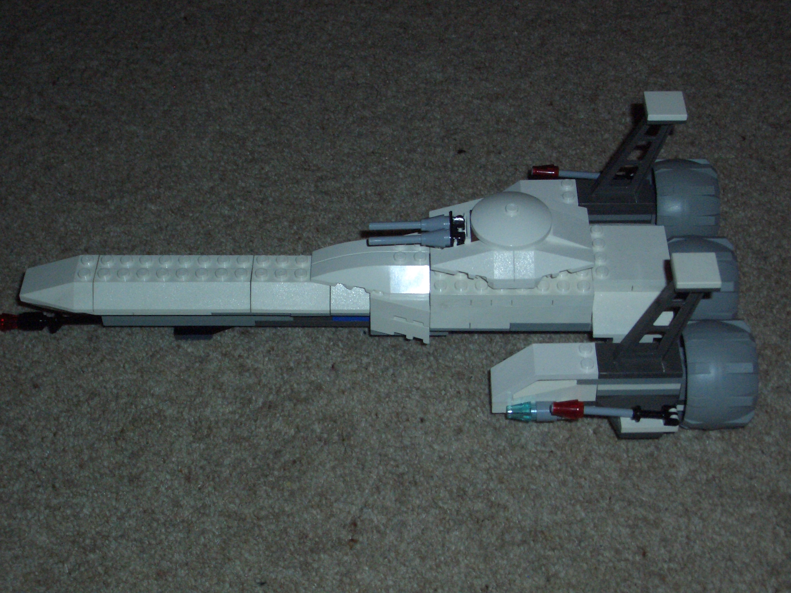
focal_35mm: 62
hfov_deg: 31.2
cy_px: 296
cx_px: 396
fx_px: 1417
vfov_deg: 23.7
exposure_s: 1/60
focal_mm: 10.2
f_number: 5.6
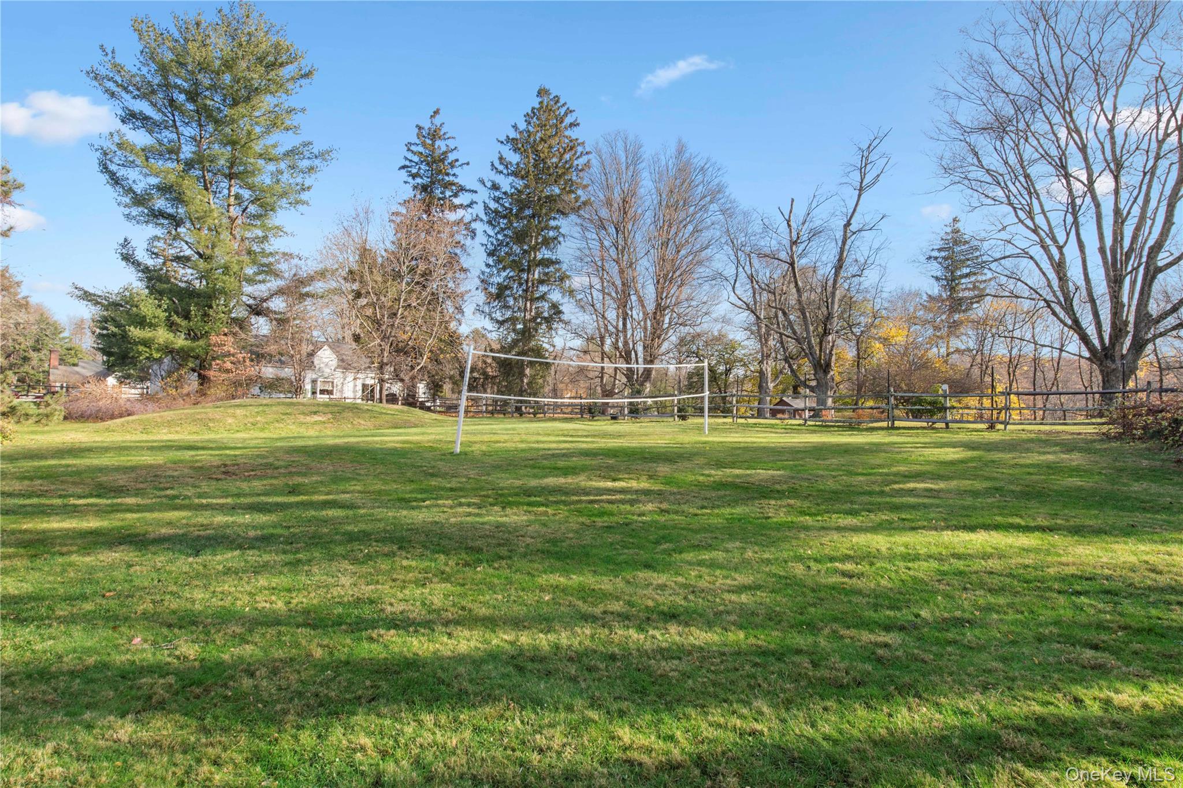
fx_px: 624
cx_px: 592
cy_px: 394
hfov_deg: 86.9
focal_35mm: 19
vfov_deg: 64.5
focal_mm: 19
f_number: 14
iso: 160
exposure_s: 1/30
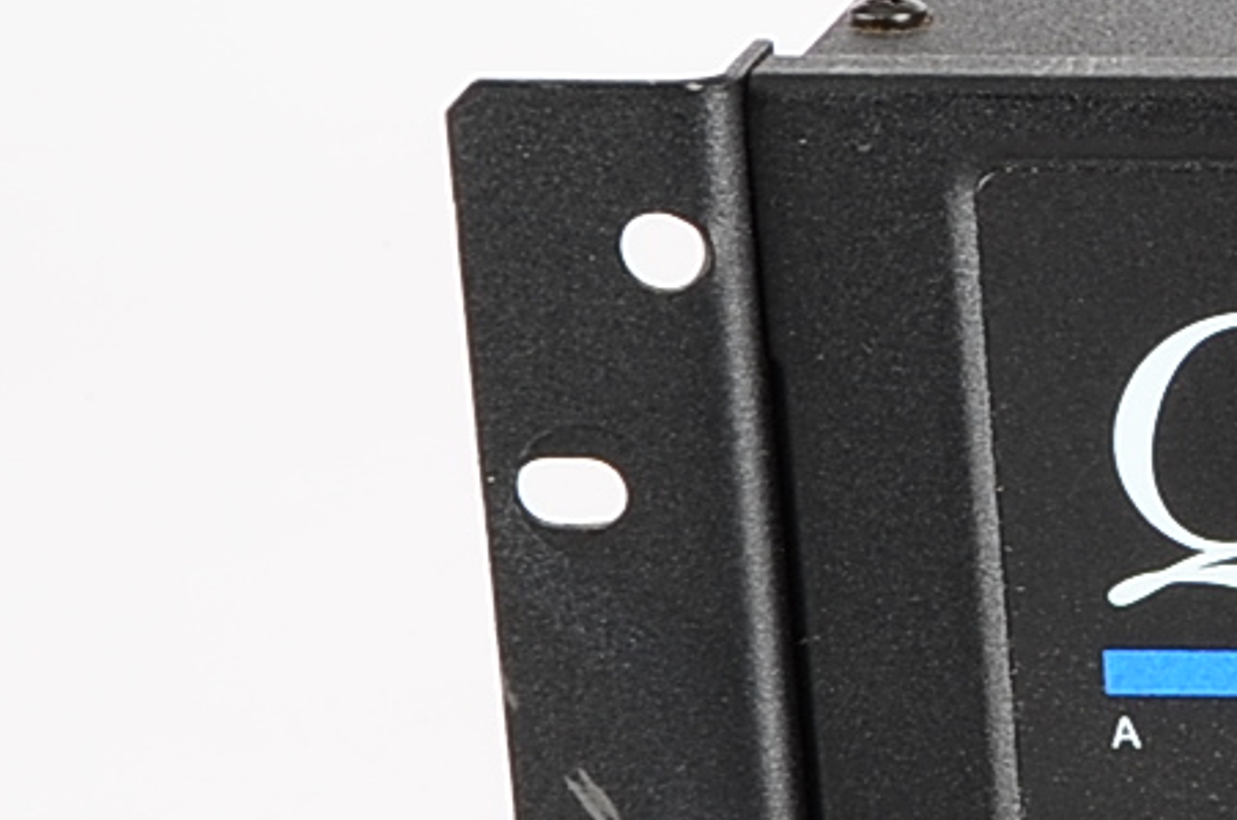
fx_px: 8987
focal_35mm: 262
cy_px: 779
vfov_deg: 5.2
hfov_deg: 7.3
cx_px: 3165
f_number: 9
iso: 100
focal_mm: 32
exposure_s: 1/160
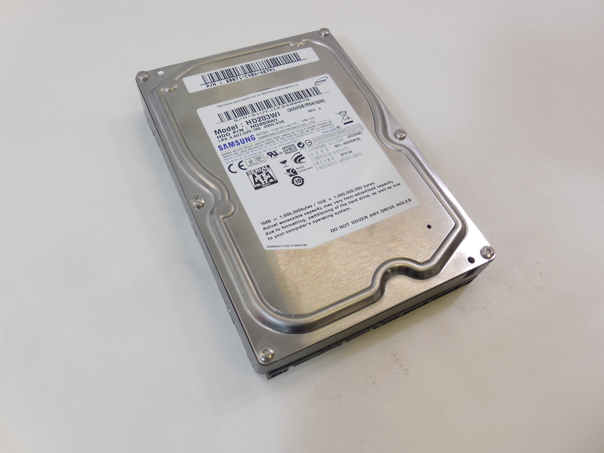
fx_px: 454
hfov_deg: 67.3
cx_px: 302
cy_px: 226
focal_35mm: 26
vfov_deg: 53.1
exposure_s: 1/60
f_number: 3.5
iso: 125
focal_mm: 4.6
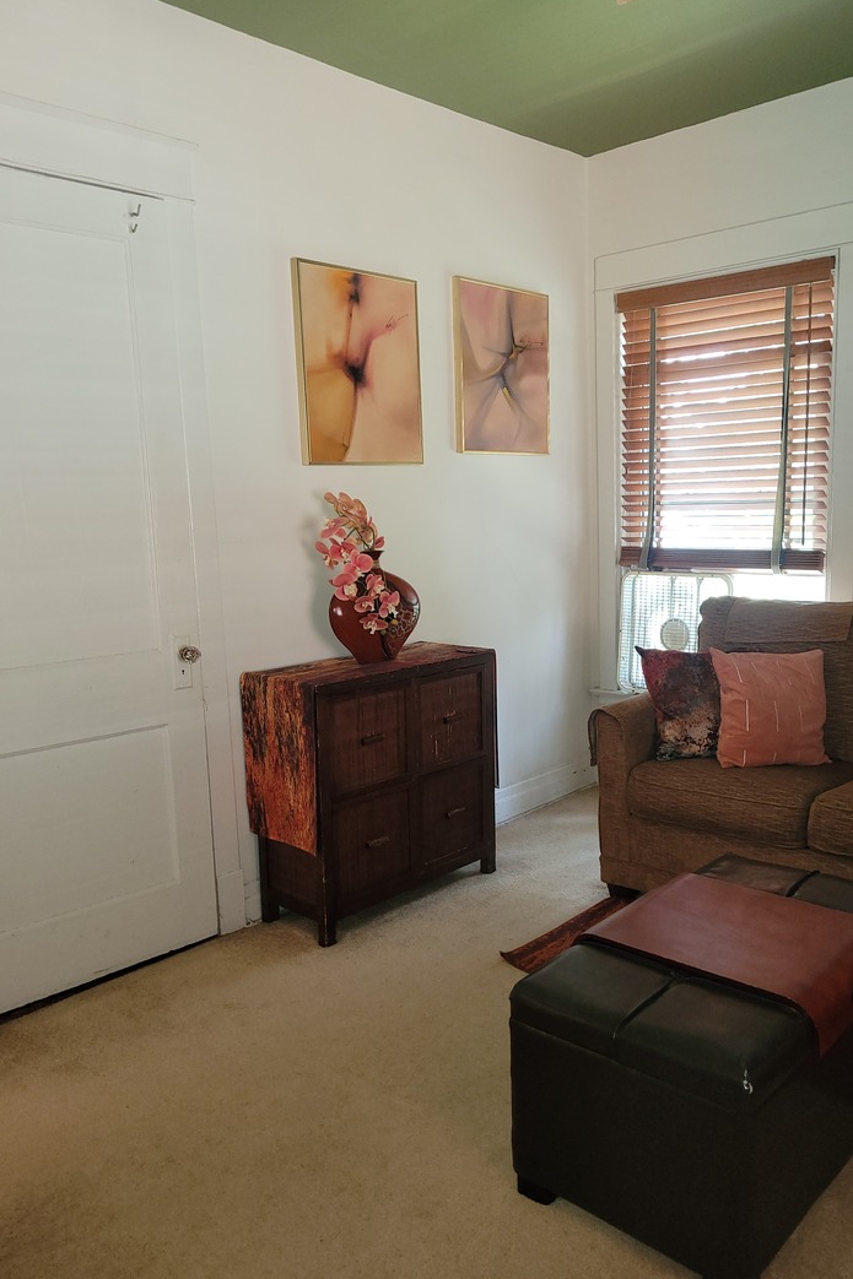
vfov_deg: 65.5
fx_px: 995
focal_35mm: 28
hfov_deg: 46.3
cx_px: 468
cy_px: 649
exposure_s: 1/20
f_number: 1.8
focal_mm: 5.4
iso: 125
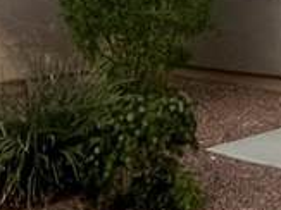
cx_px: 569
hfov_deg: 15.3
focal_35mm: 102
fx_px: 827
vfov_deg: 13.3
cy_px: -150
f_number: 1.8
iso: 160
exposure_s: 1/60
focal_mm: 1.57
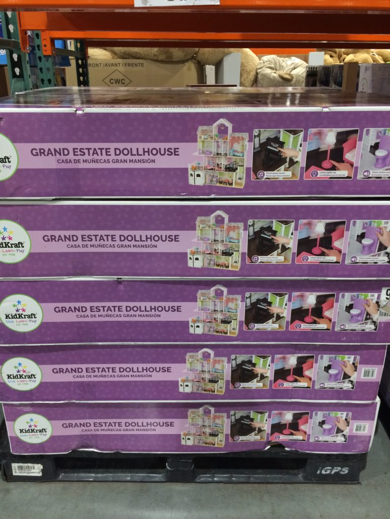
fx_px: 436
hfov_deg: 48.2
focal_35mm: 29
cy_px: 260
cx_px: 195
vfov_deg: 61.7
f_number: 2.2
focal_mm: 4.15
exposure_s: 1/30
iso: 160
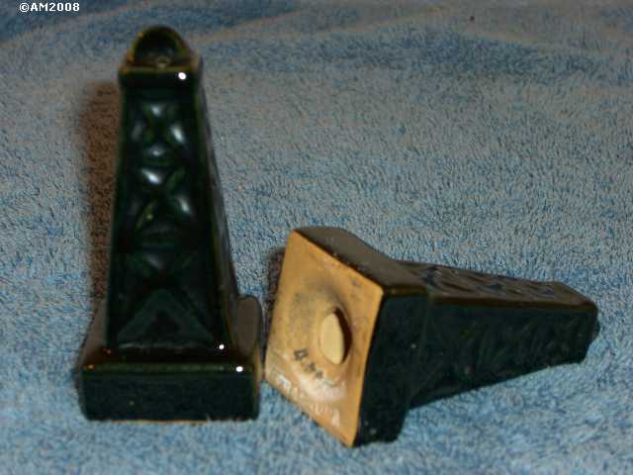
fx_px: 1701
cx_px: 316
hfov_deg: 21.1
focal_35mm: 93
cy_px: 238
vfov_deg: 15.9
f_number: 4.8
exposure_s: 1/30
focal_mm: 19.4
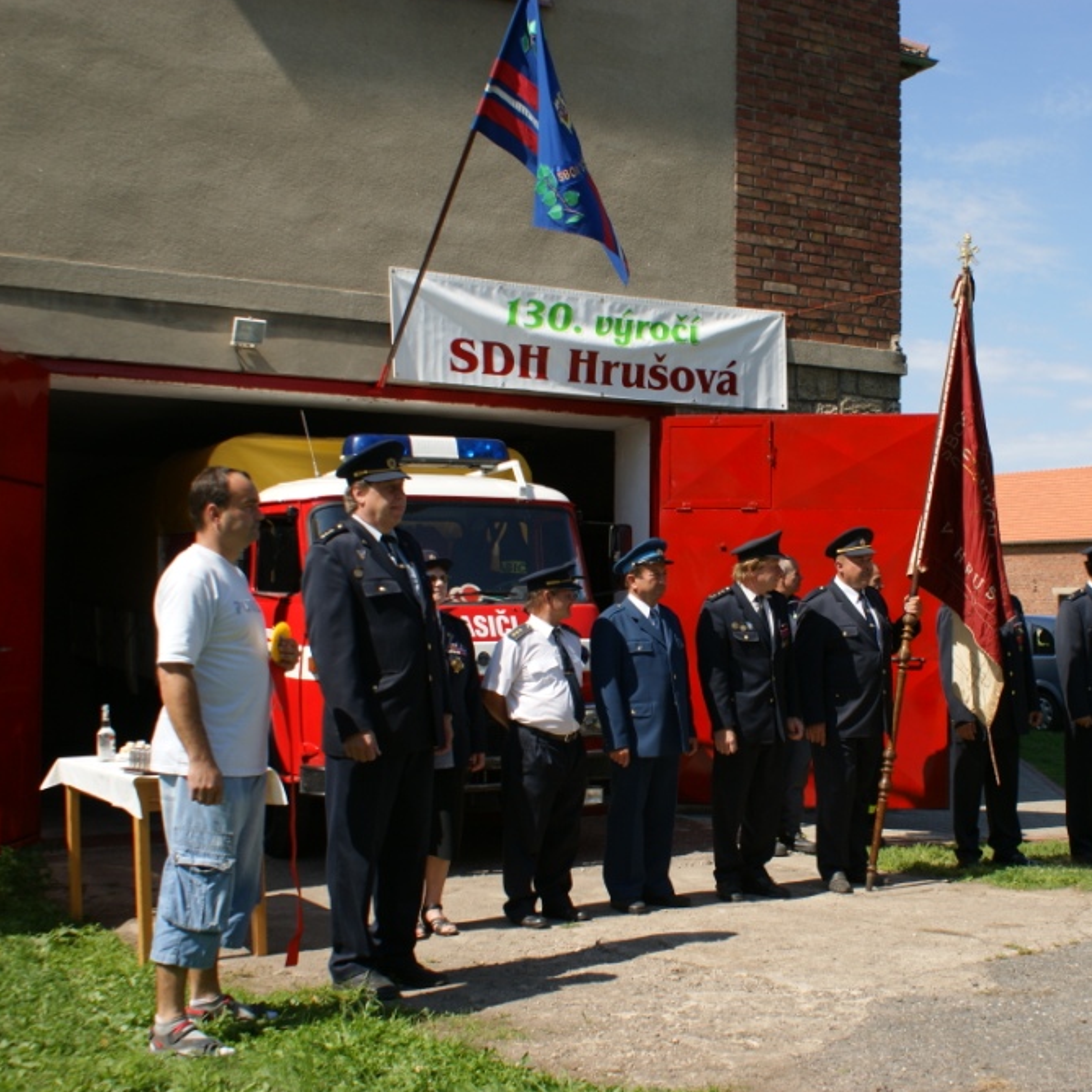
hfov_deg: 42.3
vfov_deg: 42.8
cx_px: 730
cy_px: 554
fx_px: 1392
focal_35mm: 39
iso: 100
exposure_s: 1/400
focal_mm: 20
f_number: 5
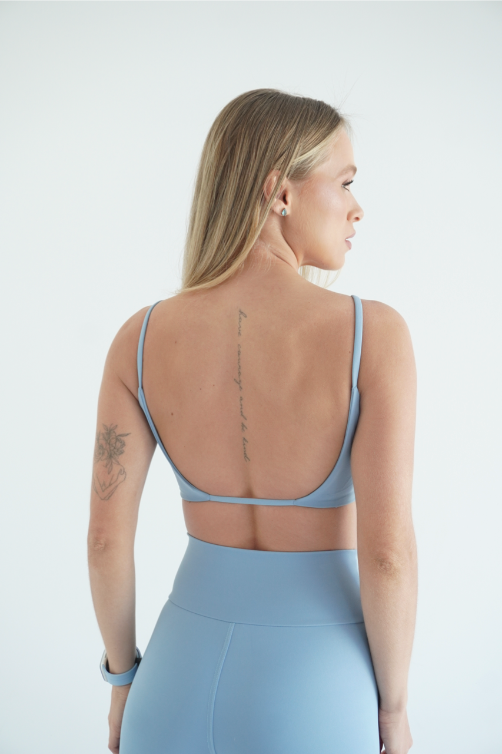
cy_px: 377
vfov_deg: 43.6
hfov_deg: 29.9
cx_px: 251
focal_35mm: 45
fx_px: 941
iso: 640
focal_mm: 30
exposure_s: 1/100
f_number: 5.6
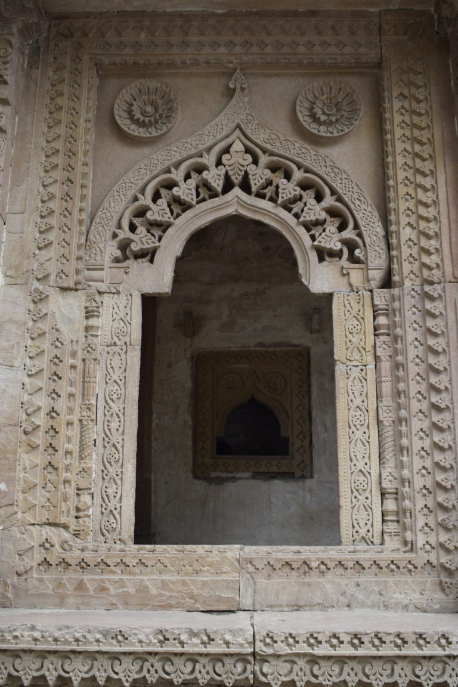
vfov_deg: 53.1
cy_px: 344
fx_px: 687
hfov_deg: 36.9
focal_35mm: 36
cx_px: 229
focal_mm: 24
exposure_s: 1/125
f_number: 5.6
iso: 400
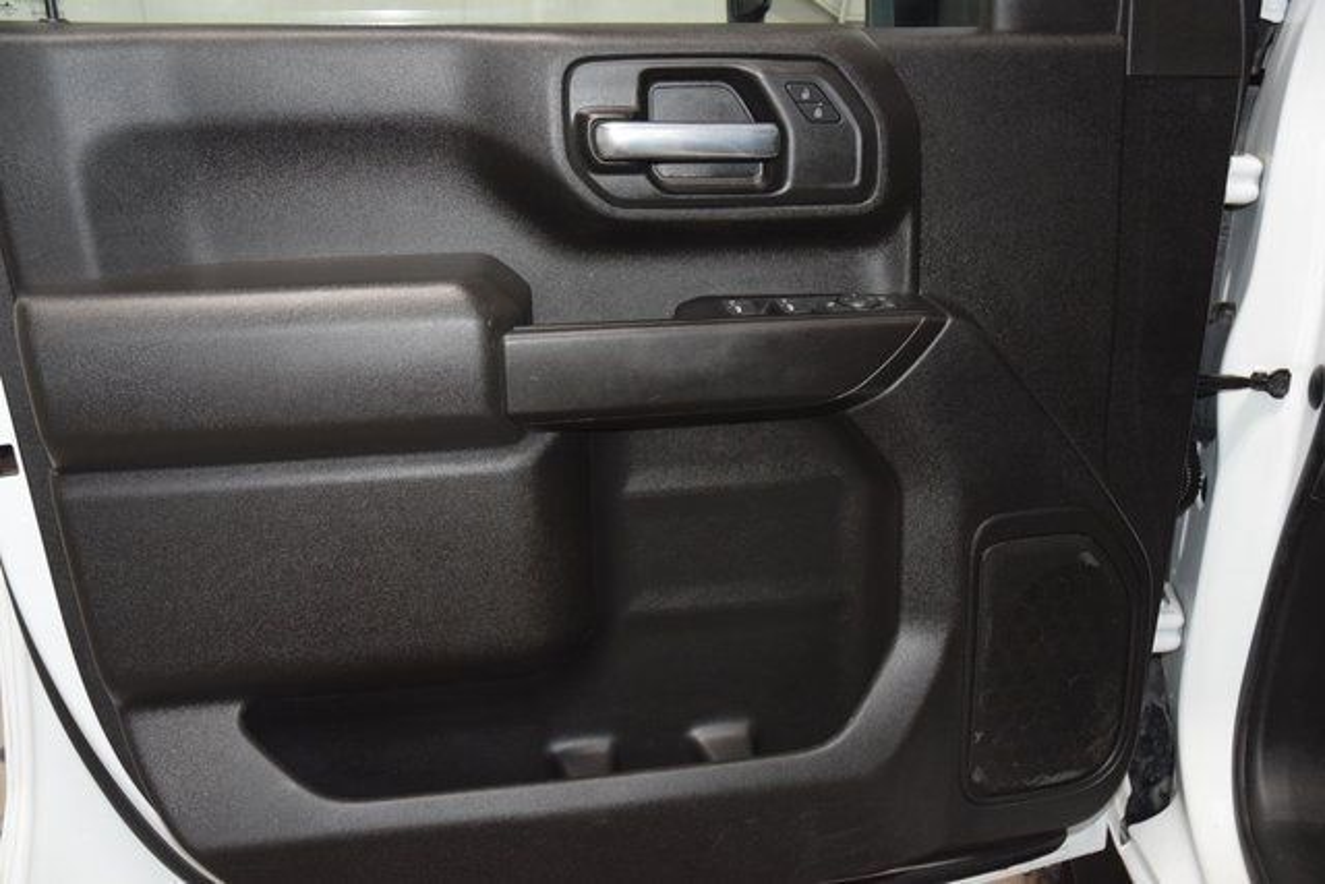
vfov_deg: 36.9
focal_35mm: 36
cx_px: 662
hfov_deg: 53.1
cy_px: 442
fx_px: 1325
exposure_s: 1/125
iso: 2000
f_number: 3.8
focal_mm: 24
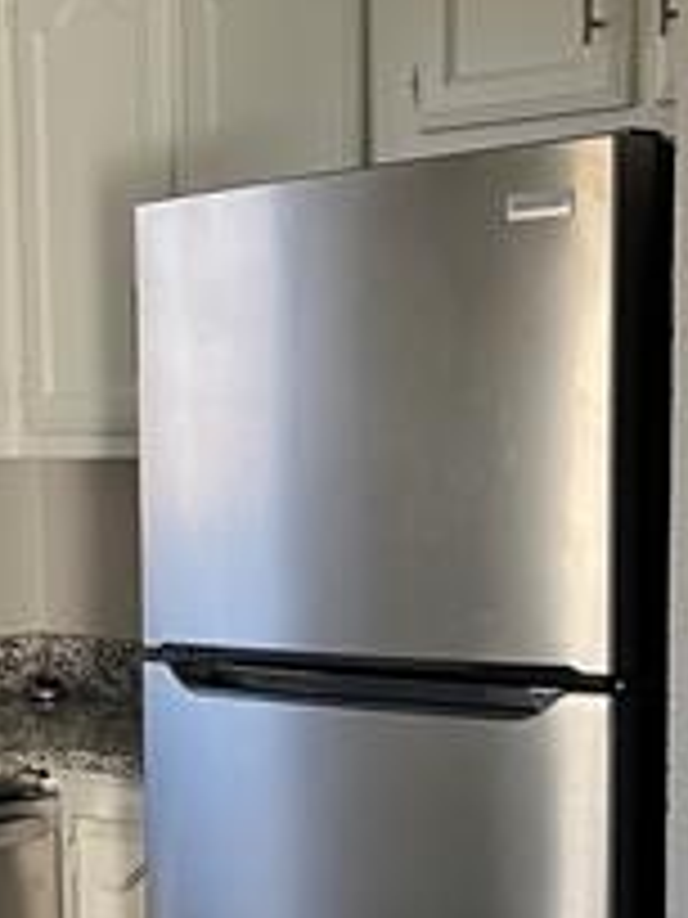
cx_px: 126
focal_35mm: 98
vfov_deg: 19.7
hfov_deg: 15.0
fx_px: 2597
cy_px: 783
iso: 250
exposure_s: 1/60
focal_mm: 5.7
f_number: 1.5
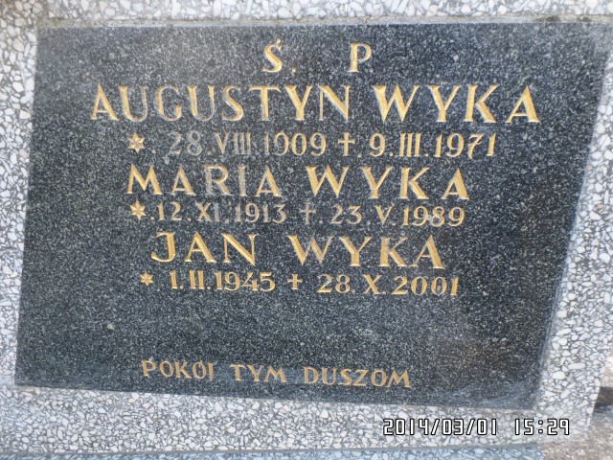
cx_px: 306
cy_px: 230
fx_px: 407
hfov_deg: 73.9
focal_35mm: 23
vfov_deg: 58.9
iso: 100
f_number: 3.5
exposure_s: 1/45
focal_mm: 4.1
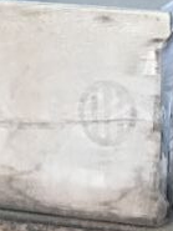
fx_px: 1072
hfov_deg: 9.0
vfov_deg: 10.1
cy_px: -391
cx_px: 256
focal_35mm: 161
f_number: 1.8
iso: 20
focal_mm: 3.99
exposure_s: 1/40
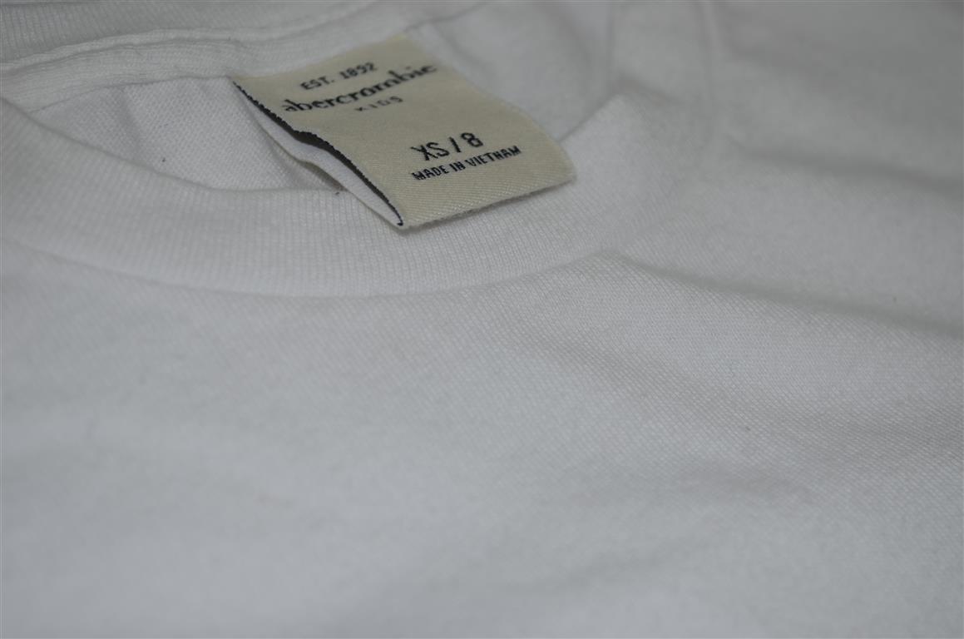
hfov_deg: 28.1
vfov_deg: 18.8
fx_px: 1924
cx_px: 482
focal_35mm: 72
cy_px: 320
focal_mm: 48
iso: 100
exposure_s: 1/60
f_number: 5.3
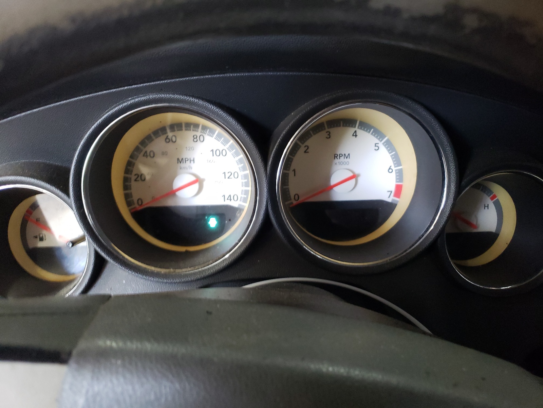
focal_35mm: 26
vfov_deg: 53.1
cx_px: 272
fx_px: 408
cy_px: 204
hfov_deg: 67.3
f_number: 1.5
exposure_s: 1/30
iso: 323
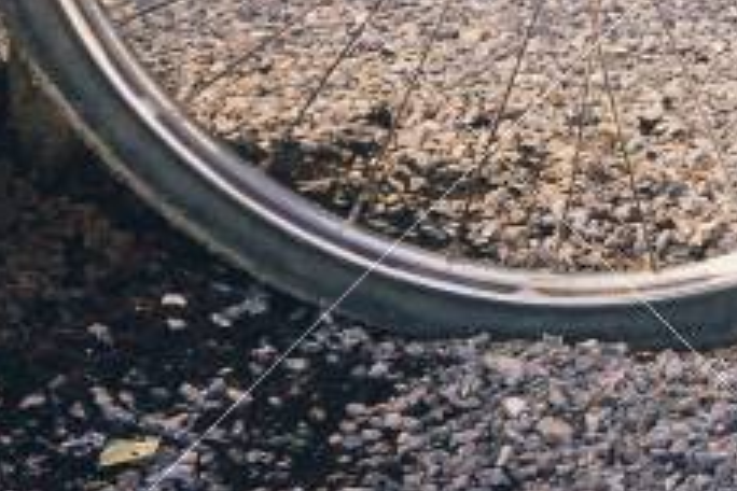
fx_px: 3500
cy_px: -578
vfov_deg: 7.6
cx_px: 1668
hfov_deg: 10.6
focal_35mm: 171
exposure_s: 1/80
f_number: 8
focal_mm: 30
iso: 200
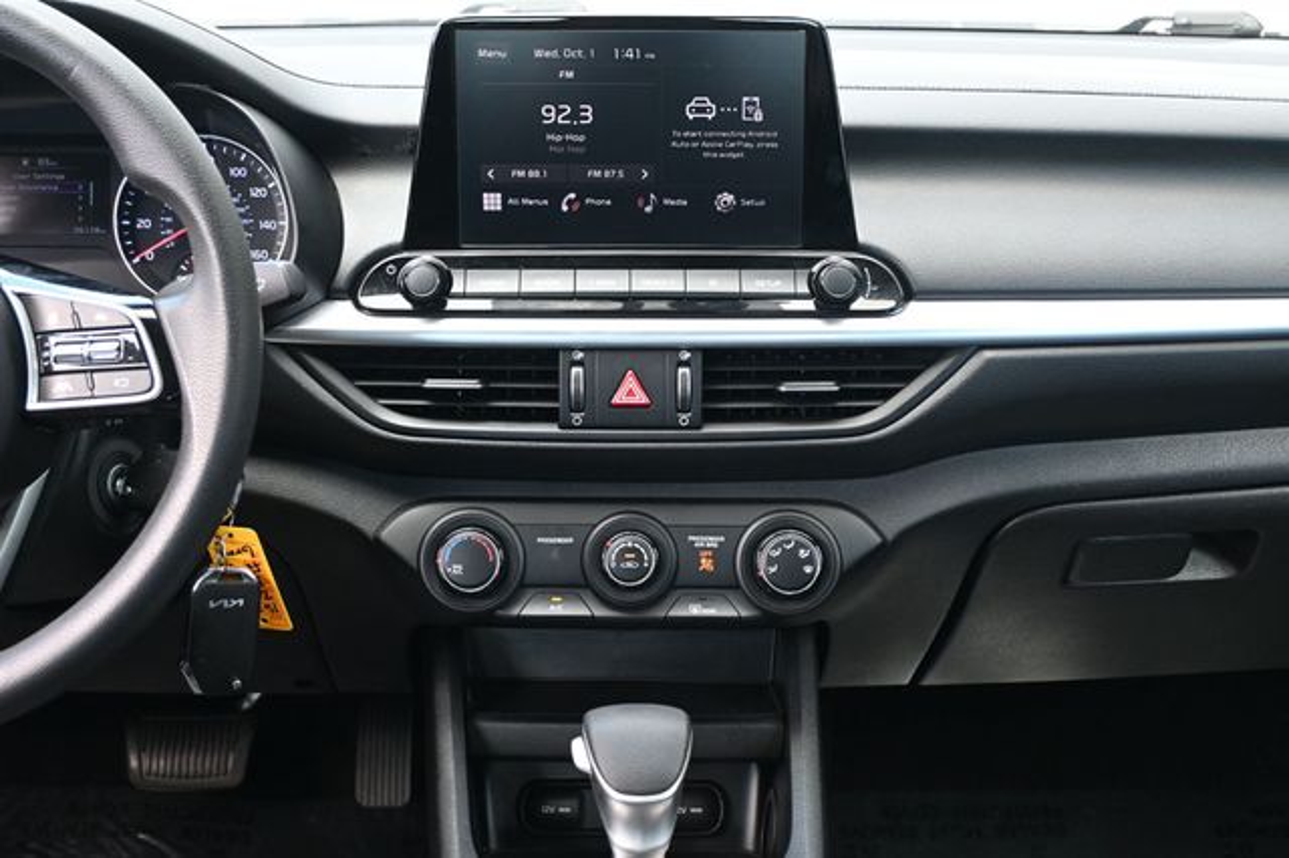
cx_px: 644
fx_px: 1637
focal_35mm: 46
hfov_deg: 43.0
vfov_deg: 29.4
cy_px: 429
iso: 1250
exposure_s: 1/125
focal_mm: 30.5
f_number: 4.8
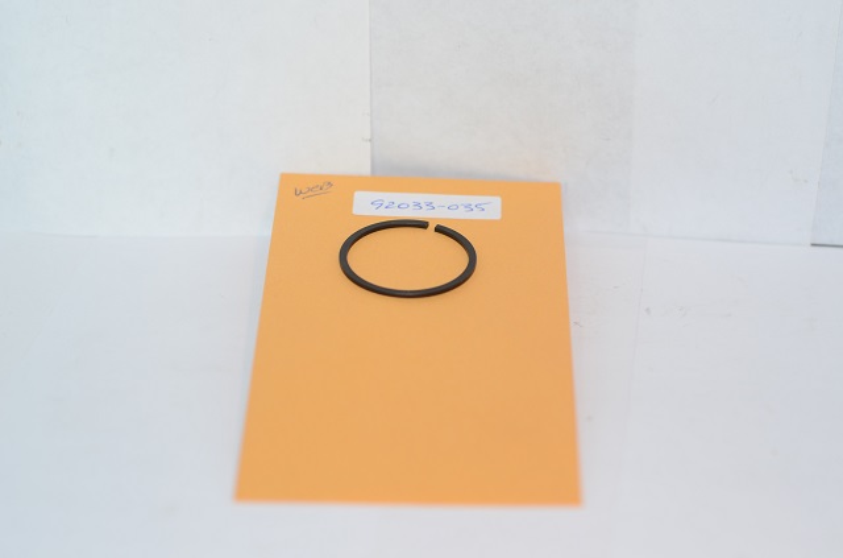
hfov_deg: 27.1
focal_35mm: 75
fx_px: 1751
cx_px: 422
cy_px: 279
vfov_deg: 18.1
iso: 100
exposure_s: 1/60
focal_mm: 50
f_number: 2.8
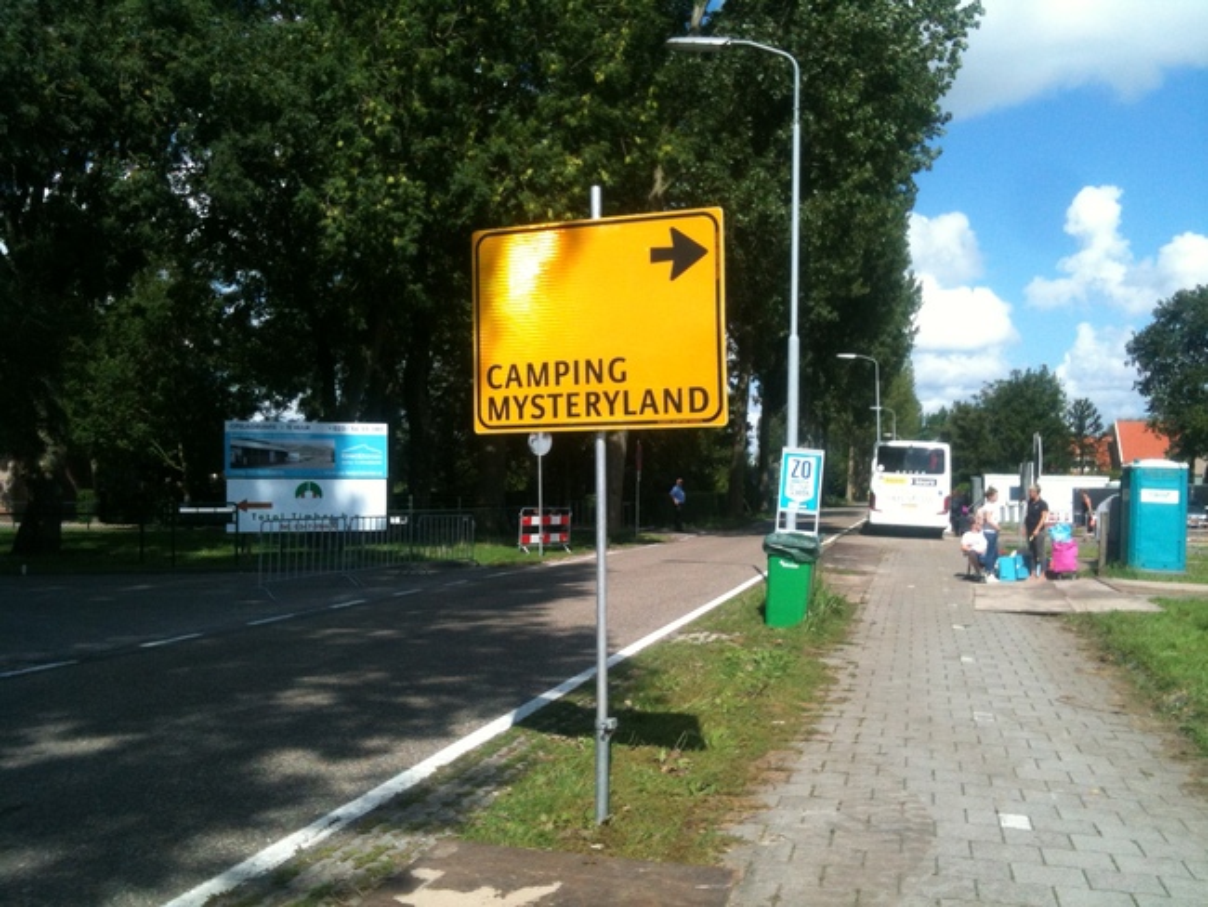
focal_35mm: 35
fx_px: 1222
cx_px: 604
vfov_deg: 40.7
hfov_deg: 52.6
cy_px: 454
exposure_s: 1/997
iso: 64
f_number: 2.8
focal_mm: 3.85
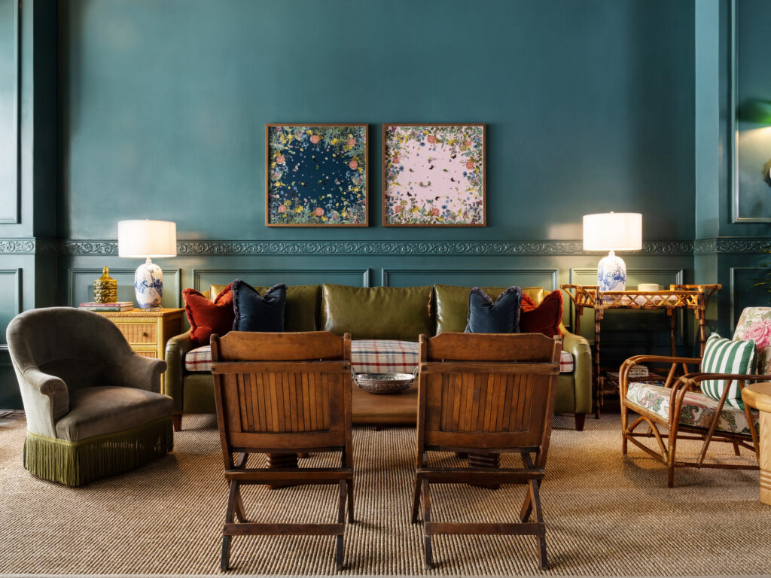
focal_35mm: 25
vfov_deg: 54.9
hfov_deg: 69.4
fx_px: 557
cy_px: 289
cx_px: 386
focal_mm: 32
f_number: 22
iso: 400
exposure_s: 3
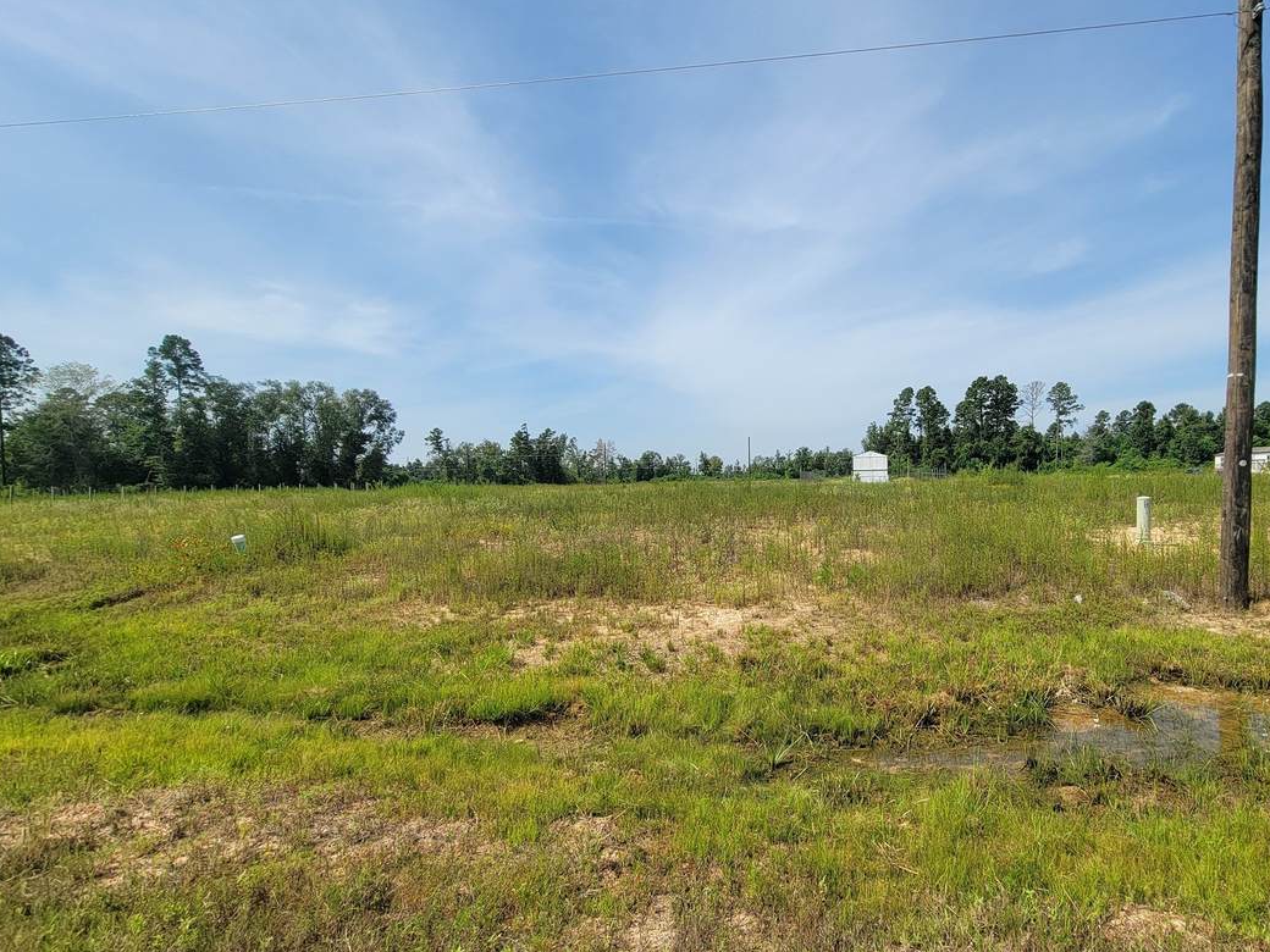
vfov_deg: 78.0
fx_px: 587
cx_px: 773
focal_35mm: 16
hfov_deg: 93.0
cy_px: 505
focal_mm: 2.2
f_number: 2.2
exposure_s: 1/2128
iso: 50
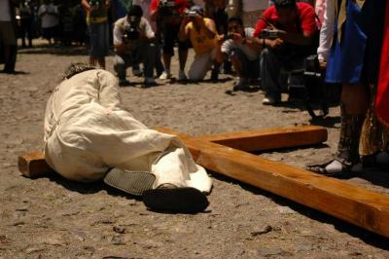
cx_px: 194
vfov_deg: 20.6
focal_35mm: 66
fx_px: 713
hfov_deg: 30.5
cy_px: 130
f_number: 4.5
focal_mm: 44
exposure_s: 1/2000
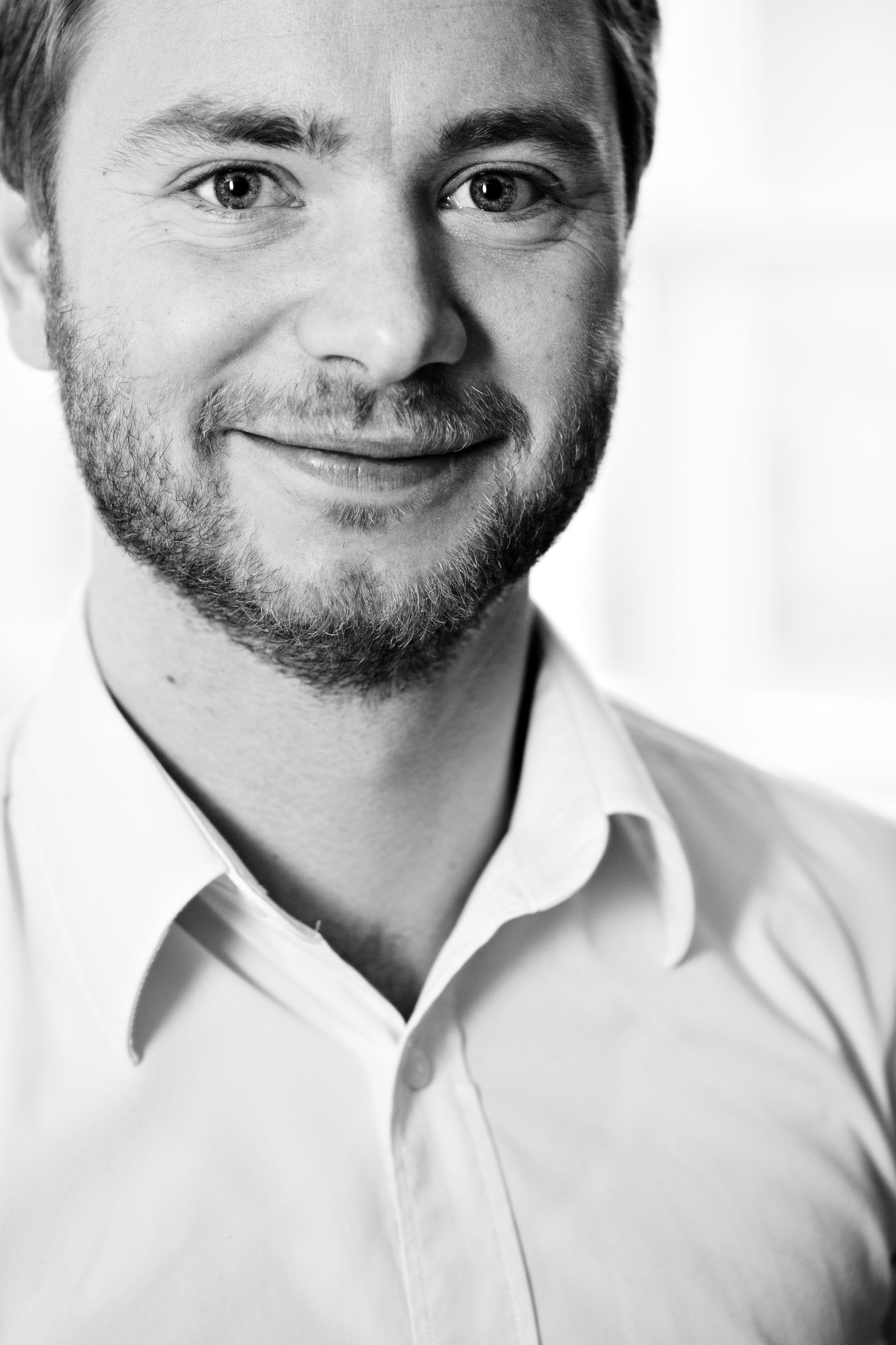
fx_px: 5114
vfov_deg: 15.0
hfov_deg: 10.0
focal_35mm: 137
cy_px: 480
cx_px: 368
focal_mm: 105
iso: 400
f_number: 3.5
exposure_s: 1/60
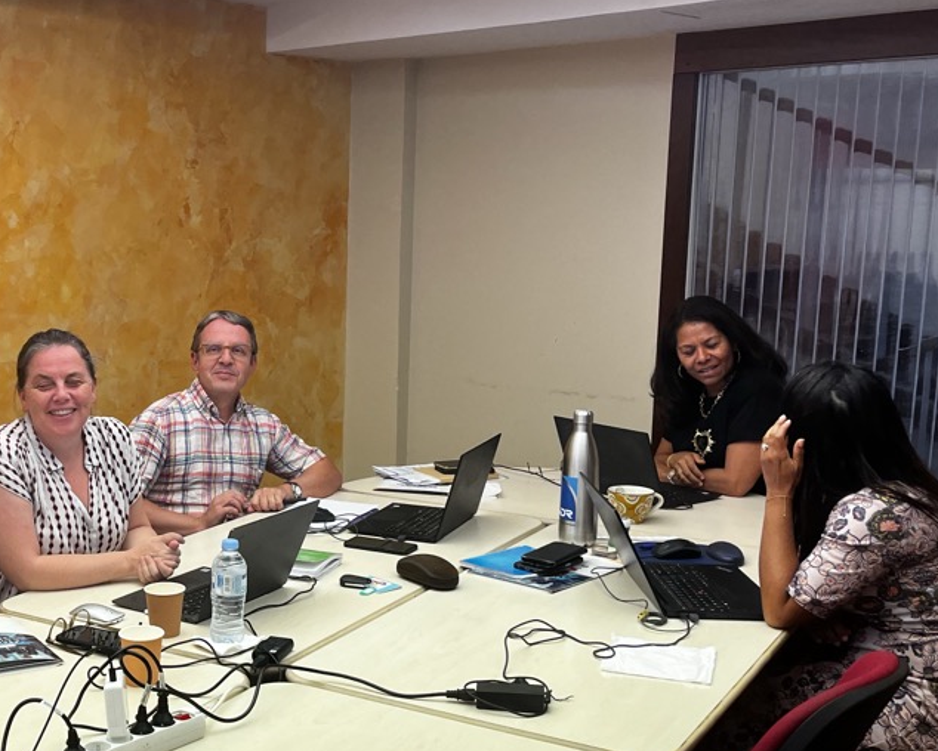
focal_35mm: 48
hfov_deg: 37.7
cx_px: 220
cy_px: 444
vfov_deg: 31.4
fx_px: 1333
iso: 64
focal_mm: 5.1
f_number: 1.6
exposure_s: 1/100
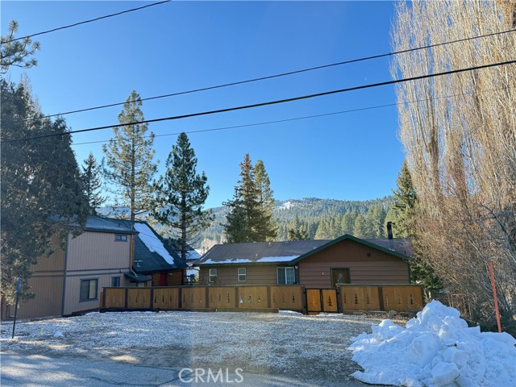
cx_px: 258
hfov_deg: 71.6
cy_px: 194
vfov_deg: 56.8
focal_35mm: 24
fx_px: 358
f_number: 1.78
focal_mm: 6.76
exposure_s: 1/840
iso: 100
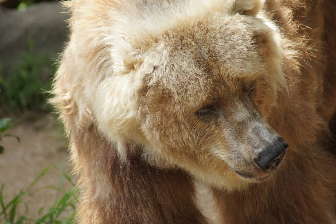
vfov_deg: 3.1
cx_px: 168
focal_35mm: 450
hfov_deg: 4.6
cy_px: 112
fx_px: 4198
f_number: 5.6
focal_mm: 300
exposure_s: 1/500
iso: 1000
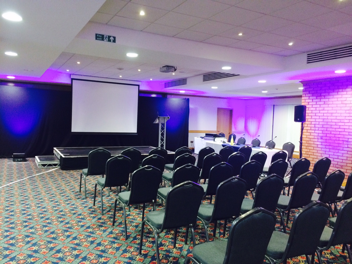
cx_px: 176
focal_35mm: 29
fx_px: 295
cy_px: 132
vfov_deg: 48.2
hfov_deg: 61.7
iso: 320
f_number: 2.2
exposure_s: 1/17
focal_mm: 4.15
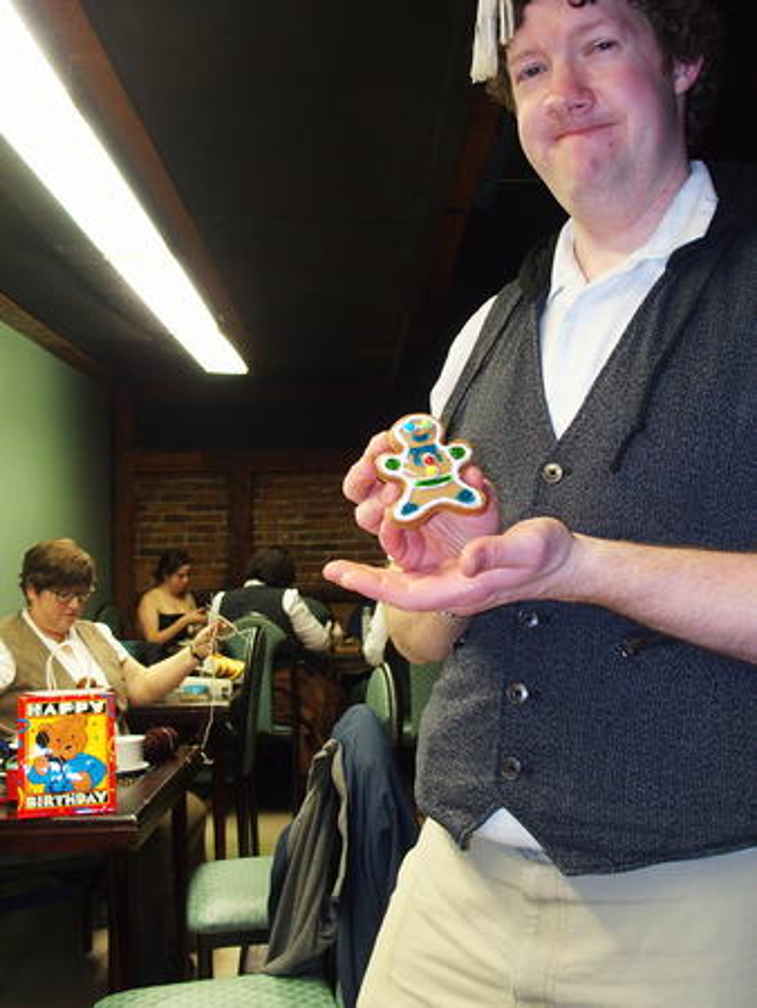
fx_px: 1020
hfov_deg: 40.7
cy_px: 504
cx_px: 378
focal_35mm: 35
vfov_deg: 52.6
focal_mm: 7.4
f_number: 2.8
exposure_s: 1/30
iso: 400
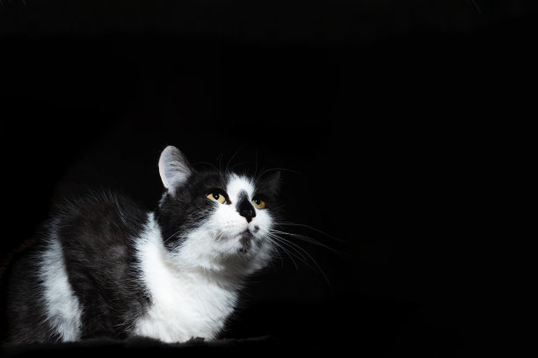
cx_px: 269
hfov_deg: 33.4
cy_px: 179
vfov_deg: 22.6
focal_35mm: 60
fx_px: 896
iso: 100
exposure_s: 1/200
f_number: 16
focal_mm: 60
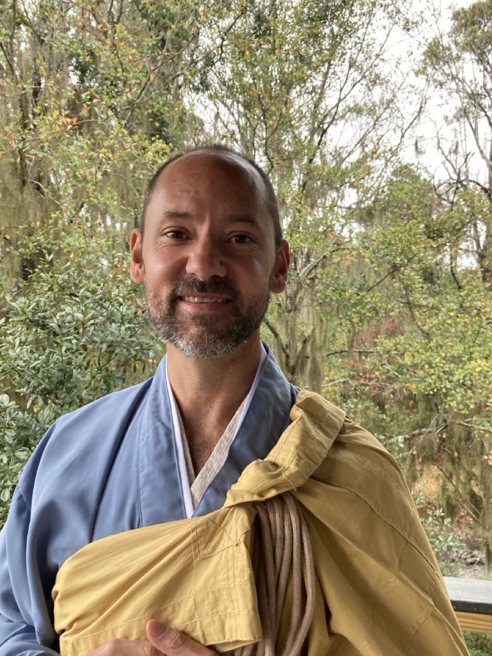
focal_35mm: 32
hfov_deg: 44.1
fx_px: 606
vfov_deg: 56.7
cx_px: 227
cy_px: 356
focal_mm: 3.99
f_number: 1.8
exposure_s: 1/102
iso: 80
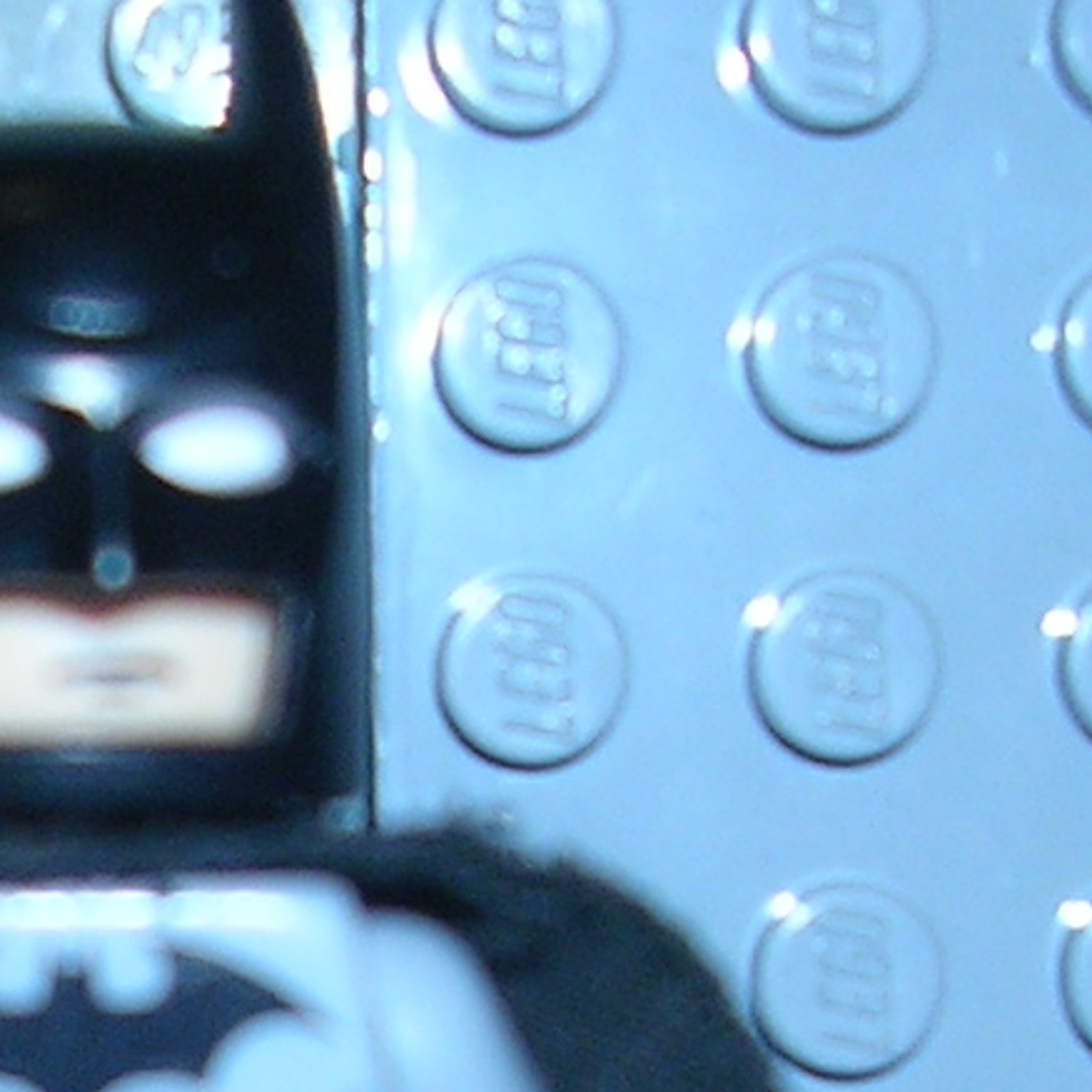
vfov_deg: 11.0
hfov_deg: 11.0
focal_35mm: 157
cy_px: 1247
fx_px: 5603
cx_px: -50
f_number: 2.8
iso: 50
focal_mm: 5.8
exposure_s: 1/60.1
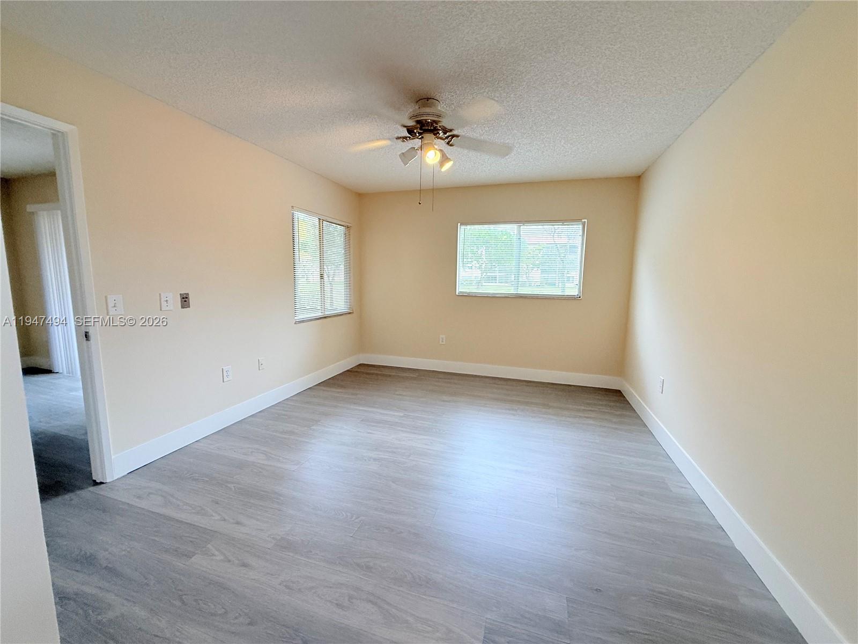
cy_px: 322
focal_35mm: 14
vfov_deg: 85.7
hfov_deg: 102.1
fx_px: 347
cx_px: 429
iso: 200
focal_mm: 2.22
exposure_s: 1/120
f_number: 2.2
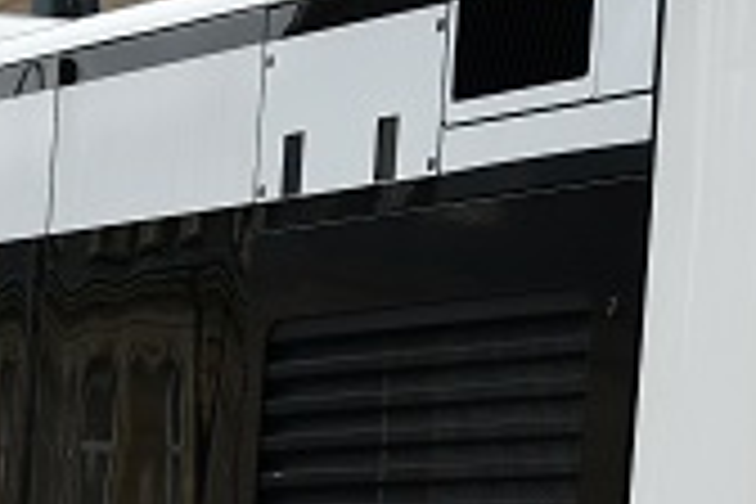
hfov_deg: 8.3
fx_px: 5229
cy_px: 500
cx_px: 428
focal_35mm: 249
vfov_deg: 5.5
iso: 400
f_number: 4
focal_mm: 27
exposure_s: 1/1000
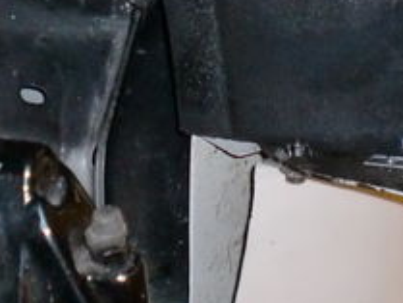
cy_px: 50
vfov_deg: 13.8
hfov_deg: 18.4
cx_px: 231
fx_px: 1246
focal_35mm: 107
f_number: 3.1
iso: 400
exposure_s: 1/40
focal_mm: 6.3
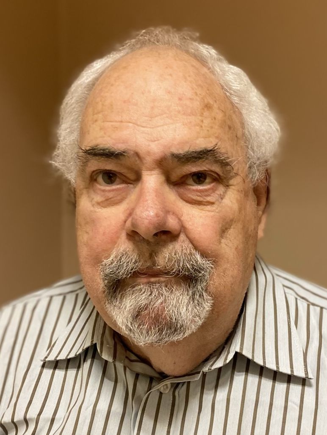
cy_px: 218
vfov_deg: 67.3
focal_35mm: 26
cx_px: 164
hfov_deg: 53.1
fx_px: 327
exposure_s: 1/50
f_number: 1.8
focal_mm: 4.2
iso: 200
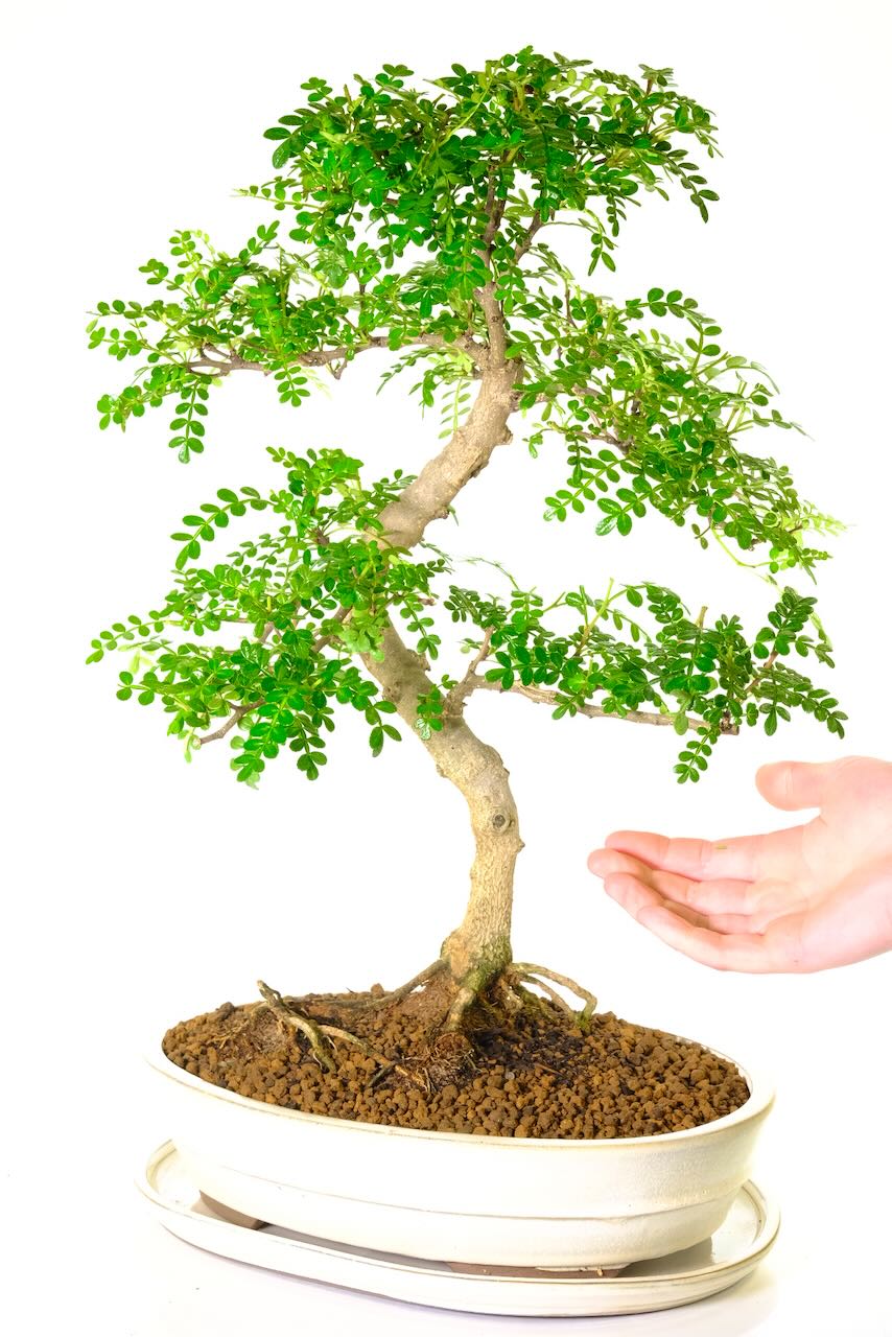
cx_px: 446
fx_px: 3083
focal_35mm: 83
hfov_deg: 16.5
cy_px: 668
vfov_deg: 24.5
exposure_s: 1/15
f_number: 10
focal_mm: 55
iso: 1600
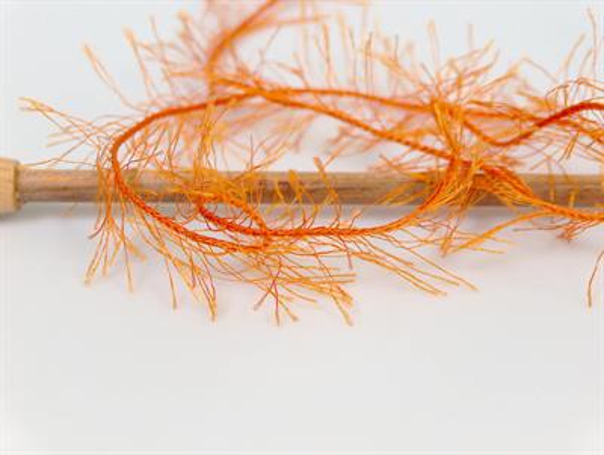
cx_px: 302
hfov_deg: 23.3
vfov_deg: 17.6
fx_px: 1467
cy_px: 228
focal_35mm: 84
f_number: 2.9
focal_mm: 17.25
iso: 200
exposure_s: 1/25.6
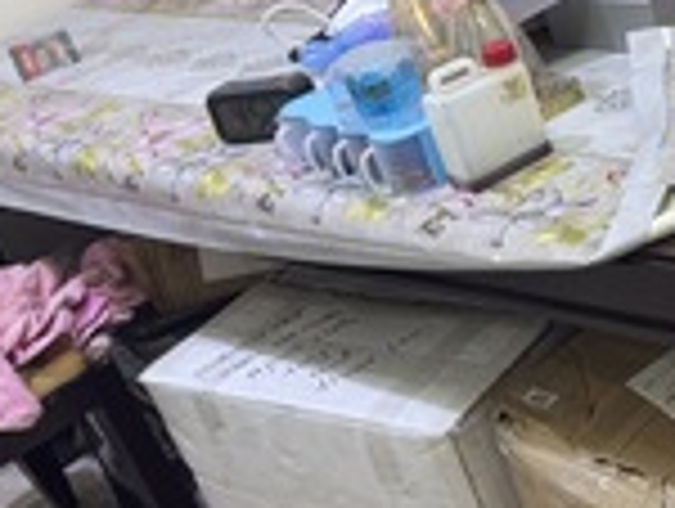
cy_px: 164
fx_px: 1426
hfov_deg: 24.0
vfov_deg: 20.1
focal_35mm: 73
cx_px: 826
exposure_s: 1/76
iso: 200
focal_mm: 6.76
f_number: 1.78
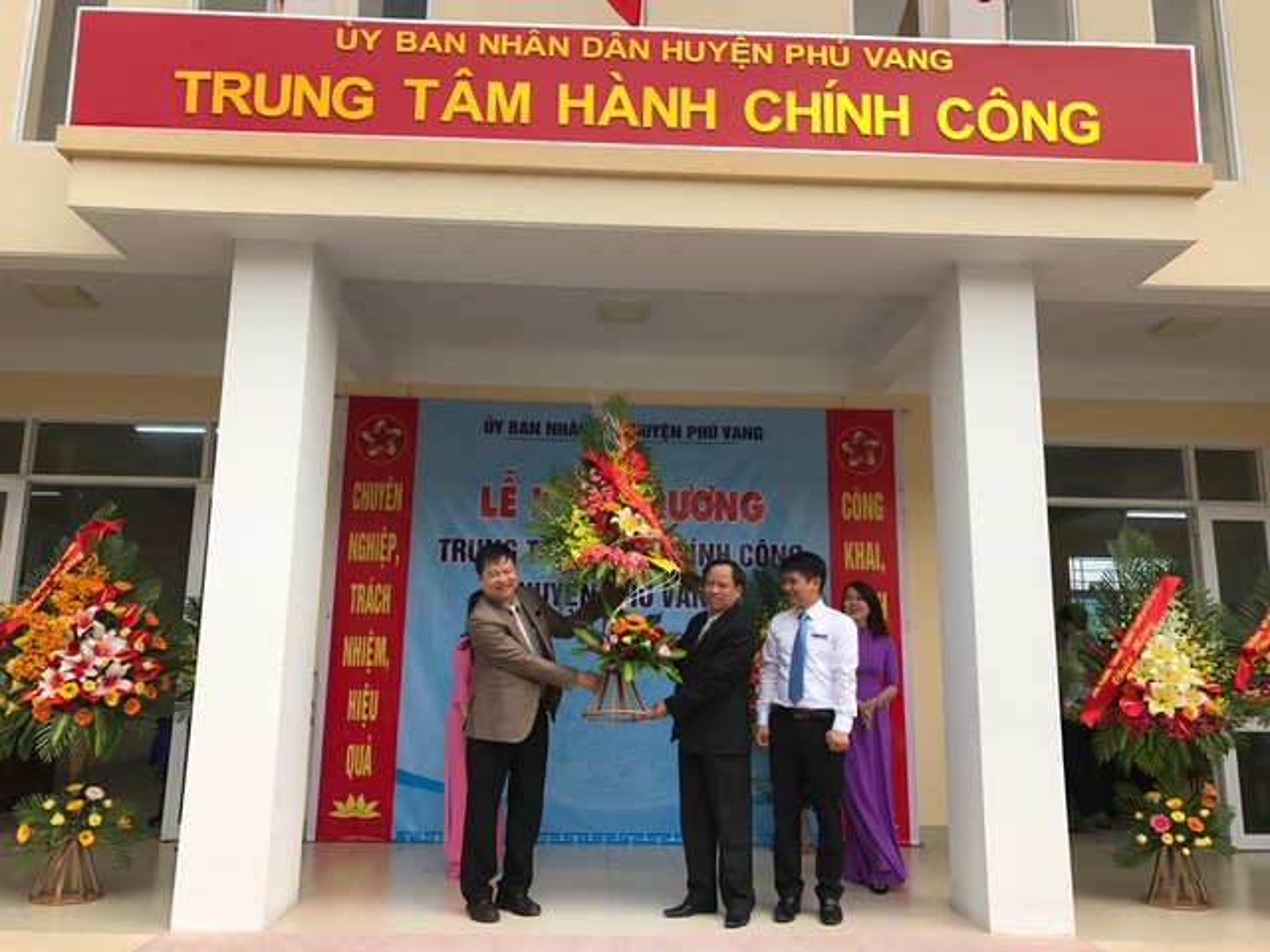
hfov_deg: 63.4
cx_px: 635
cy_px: 476
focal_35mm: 28
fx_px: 1027
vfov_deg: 49.7
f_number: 1.8
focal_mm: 3.99
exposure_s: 1/1350
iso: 20
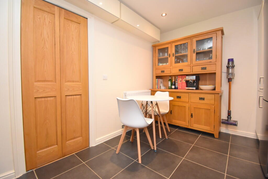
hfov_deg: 100.4
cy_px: 90
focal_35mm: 15
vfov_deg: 77.3
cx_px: 134
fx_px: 112
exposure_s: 1/60
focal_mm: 10
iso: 2000
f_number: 4.5
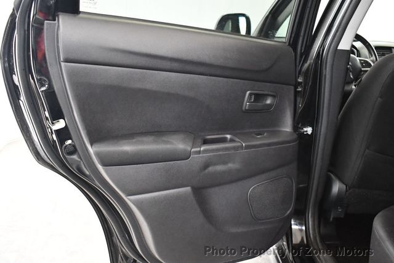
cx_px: 197
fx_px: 394
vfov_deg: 36.9
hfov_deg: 53.1
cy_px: 132
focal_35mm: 36
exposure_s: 1/60
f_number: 3.5
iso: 3600
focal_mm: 18
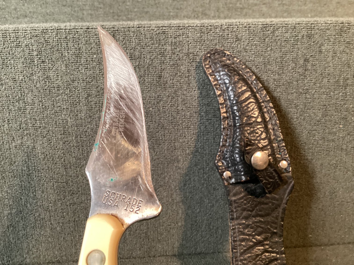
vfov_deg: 45.4
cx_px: 177
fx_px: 317
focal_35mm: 31
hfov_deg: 58.3
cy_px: 132
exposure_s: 1/33
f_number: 2.4
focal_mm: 3.3
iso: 400
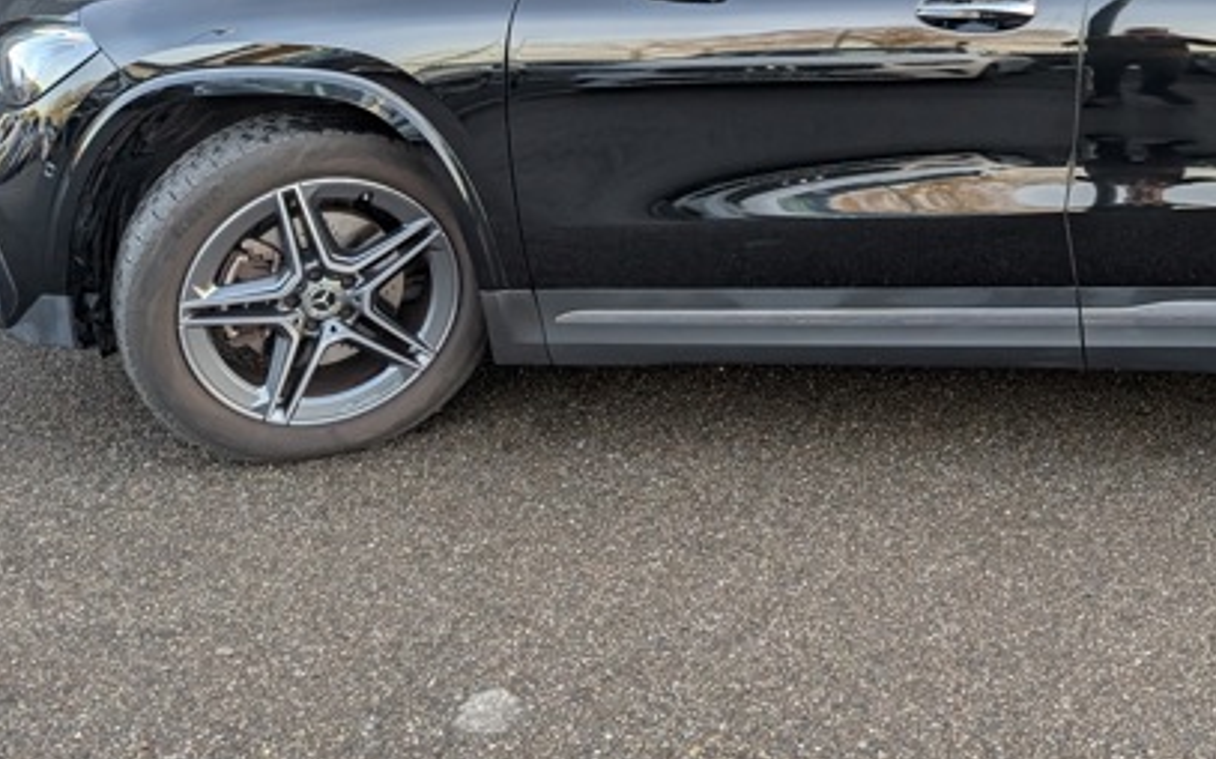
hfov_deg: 38.1
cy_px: -45
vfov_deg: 24.3
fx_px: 1656
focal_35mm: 50
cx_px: 1049
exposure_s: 1/406
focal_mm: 6.9
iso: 176
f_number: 1.68
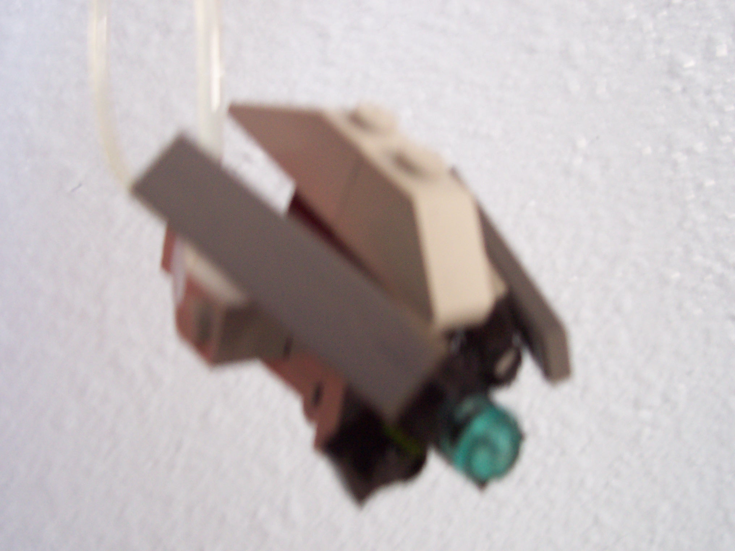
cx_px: 368
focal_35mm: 37
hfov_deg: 50.1
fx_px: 786
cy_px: 276
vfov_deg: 38.7
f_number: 2.8
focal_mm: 5.6
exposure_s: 1/8
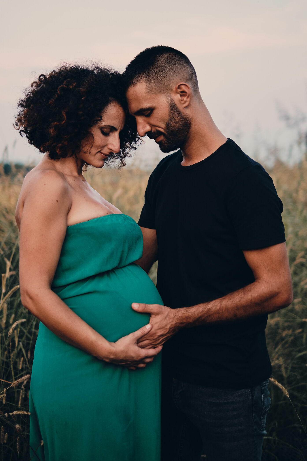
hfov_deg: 22.3
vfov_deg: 32.9
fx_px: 780
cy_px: 209
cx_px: 144
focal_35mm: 61
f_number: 1.4
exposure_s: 1/500
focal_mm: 35
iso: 200
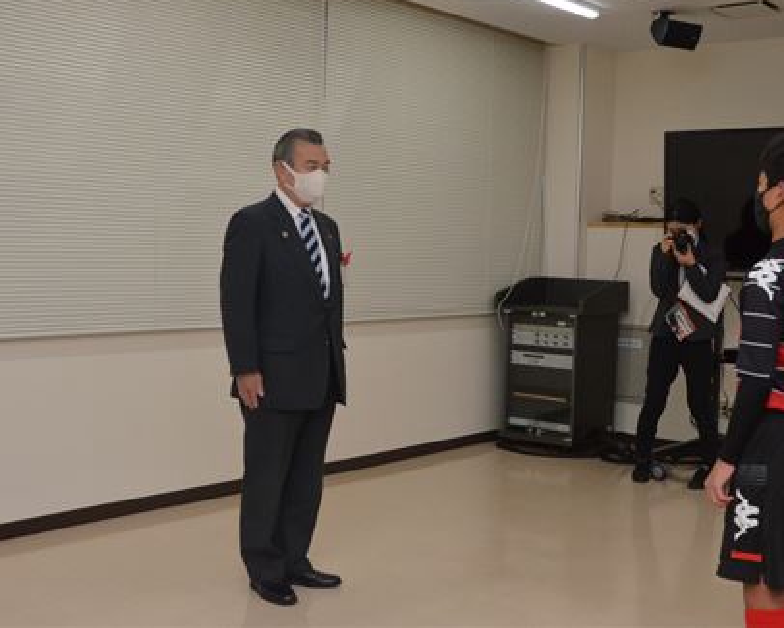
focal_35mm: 45
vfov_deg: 33.4
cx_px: 421
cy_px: 310
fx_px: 1044
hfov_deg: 41.1
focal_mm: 26
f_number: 6.3
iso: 3200
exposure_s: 1/2000
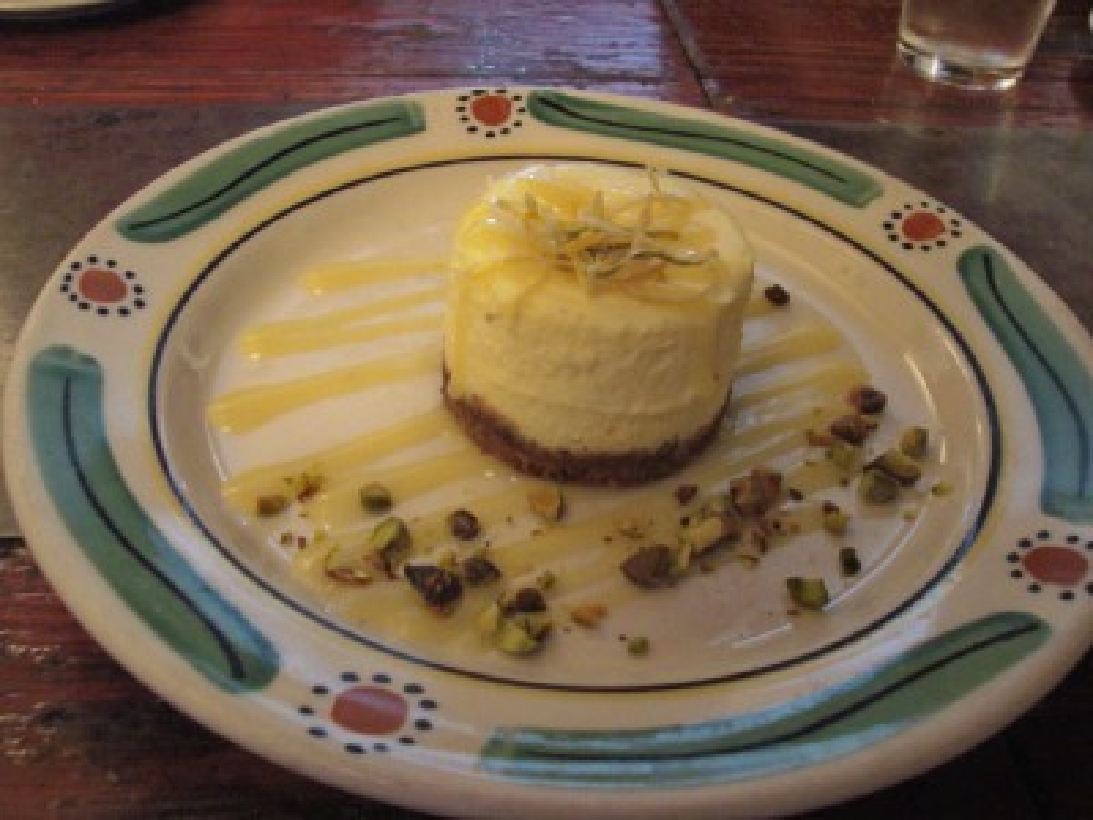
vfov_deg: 38.7
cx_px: 546
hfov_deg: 50.1
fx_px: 1168
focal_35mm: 37
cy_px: 410
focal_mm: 5.6
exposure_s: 1/8
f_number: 2.8
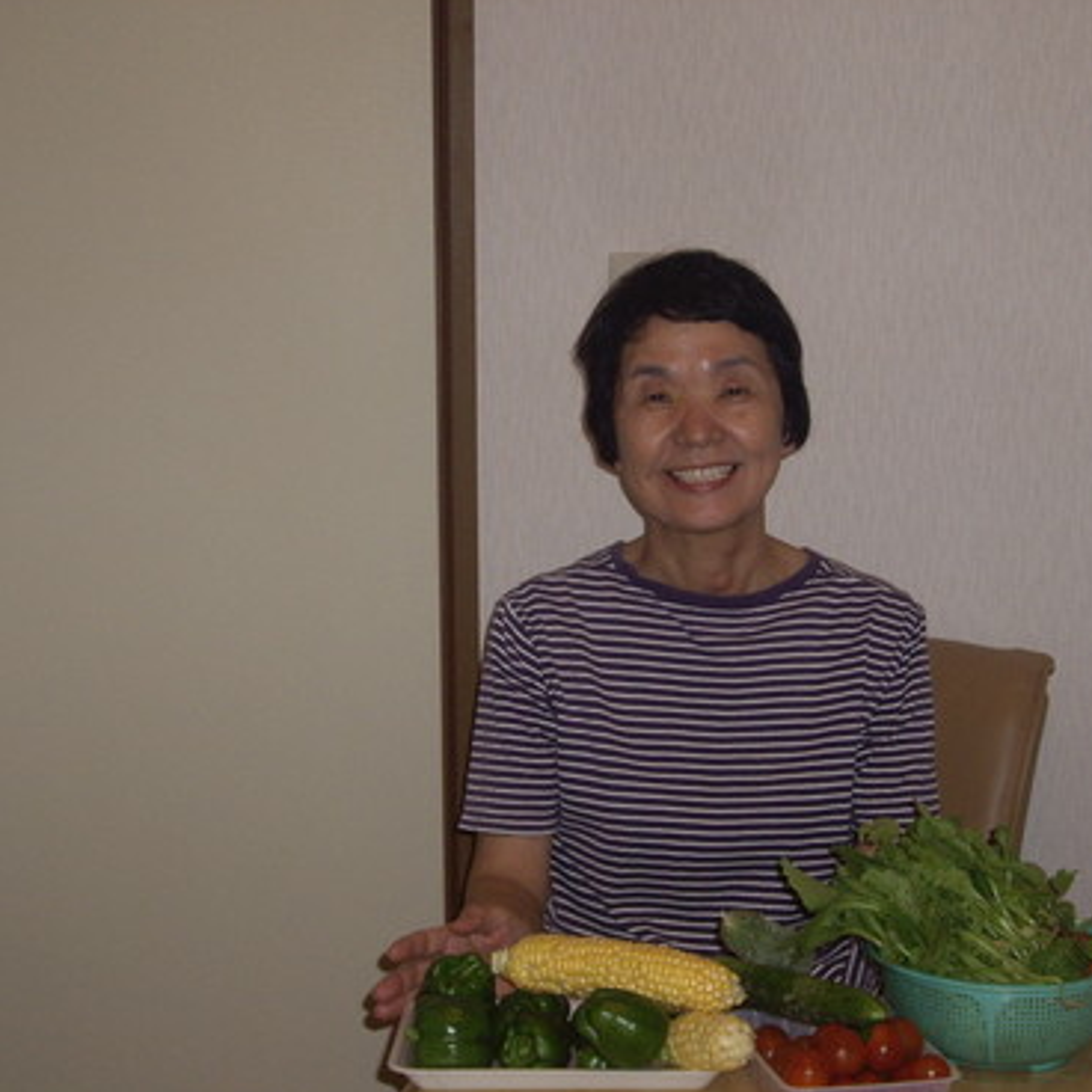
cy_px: 547
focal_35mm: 78
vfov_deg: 22.2
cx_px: 691
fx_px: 2784
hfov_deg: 22.1
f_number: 3.8
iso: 200
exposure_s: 1/80
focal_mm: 13.7
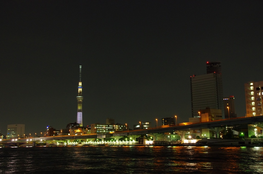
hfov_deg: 49.7
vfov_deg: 34.0
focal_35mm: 39
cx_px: 132
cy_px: 87
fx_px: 284
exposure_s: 1/2
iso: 1600
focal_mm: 26
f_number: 5.6
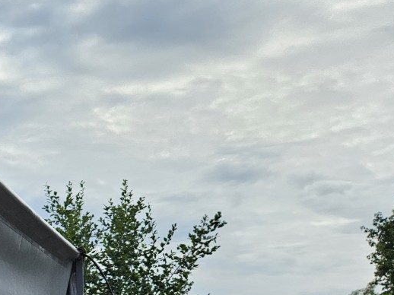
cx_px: -144
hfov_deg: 25.3
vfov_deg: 21.2
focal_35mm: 64
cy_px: 359
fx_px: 728
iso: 25
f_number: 1.8
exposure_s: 1/1610
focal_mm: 5.4
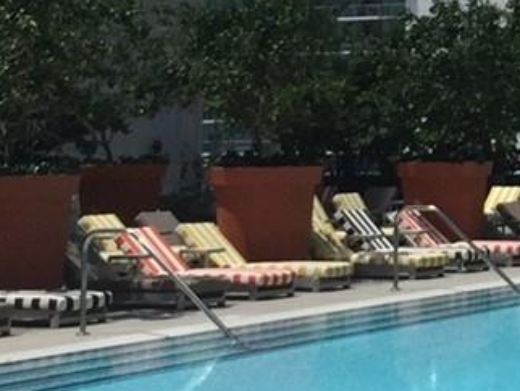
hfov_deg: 13.3
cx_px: 643
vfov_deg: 10.2
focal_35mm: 144
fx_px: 2165
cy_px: -27
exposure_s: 1/5650
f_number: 2.2
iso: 32
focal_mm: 4.15
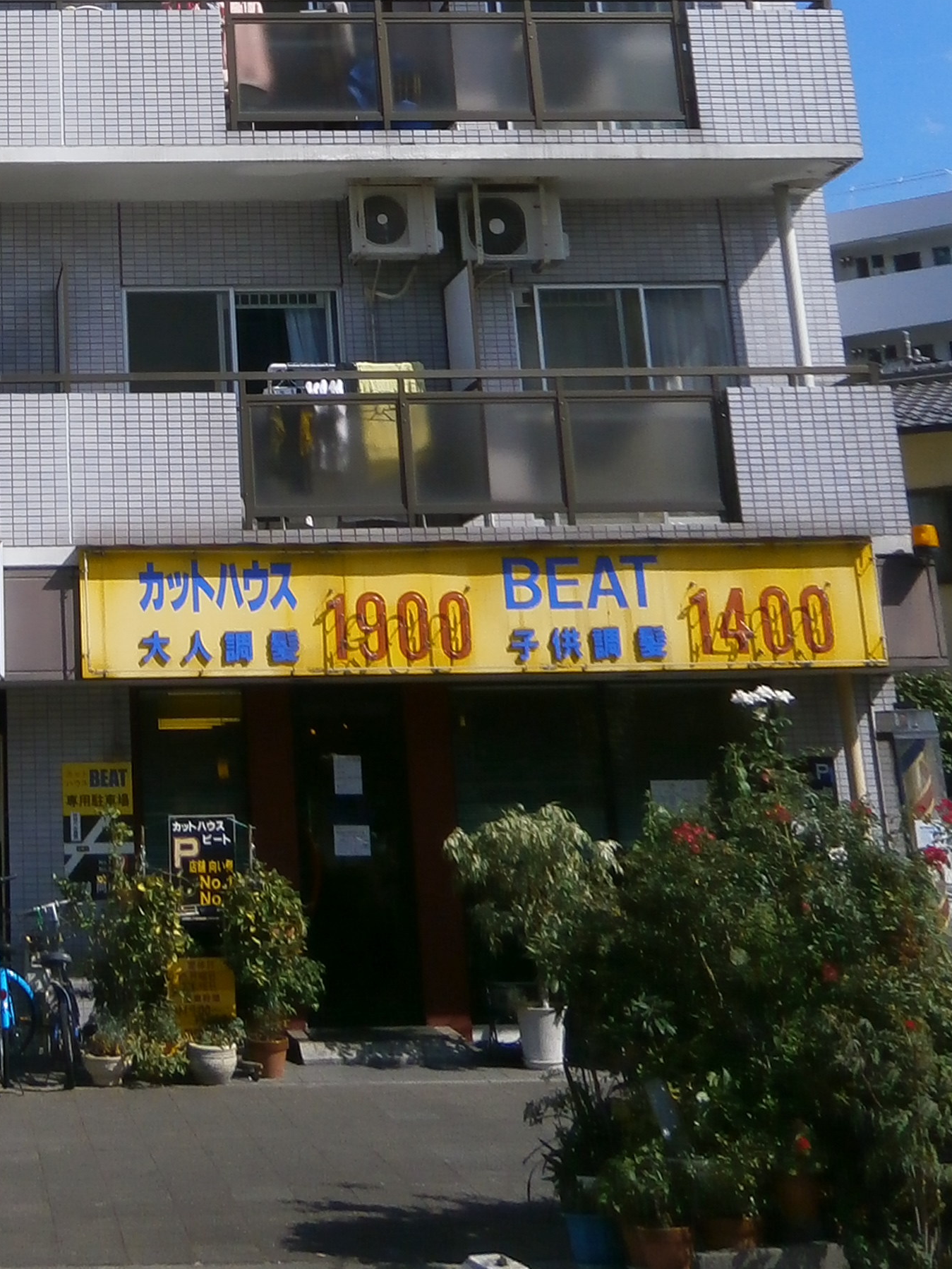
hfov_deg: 22.7
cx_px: -15
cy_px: -140
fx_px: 2273
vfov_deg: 28.3
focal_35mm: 62
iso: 80
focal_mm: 4.7
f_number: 2.8
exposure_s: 1/1600
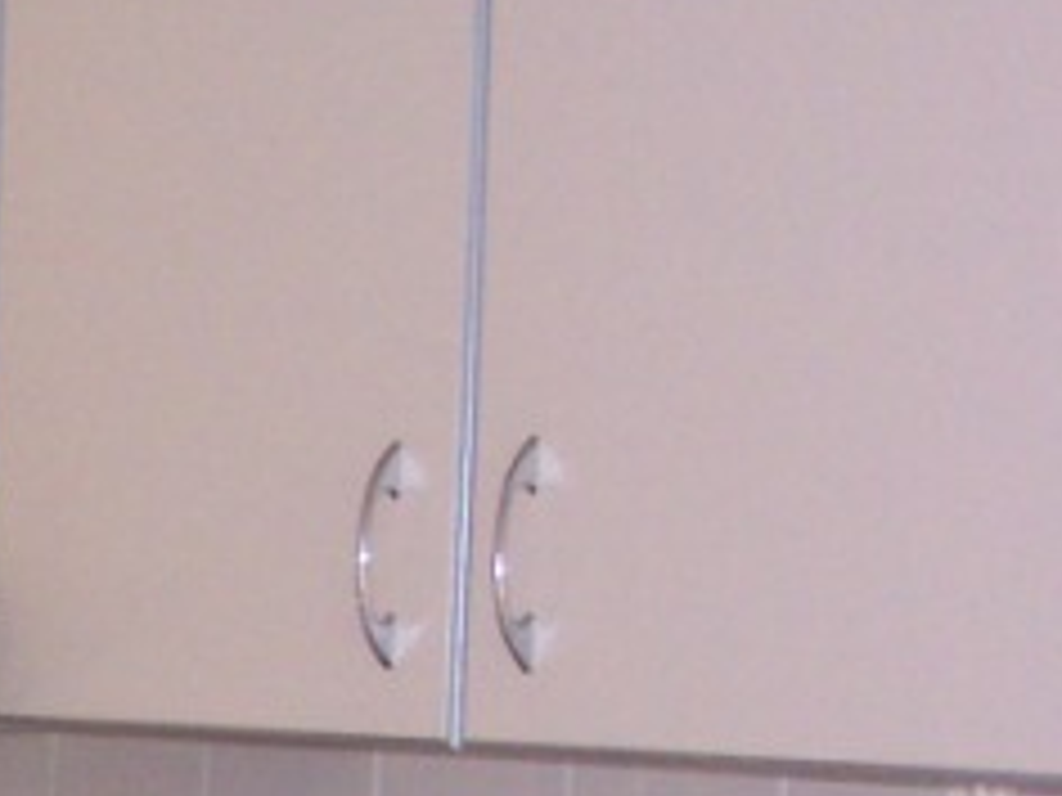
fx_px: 4479
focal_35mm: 146
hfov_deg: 12.4
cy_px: 1118
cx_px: -846
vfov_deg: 9.9
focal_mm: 7.5
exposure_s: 1/90
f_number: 2.8
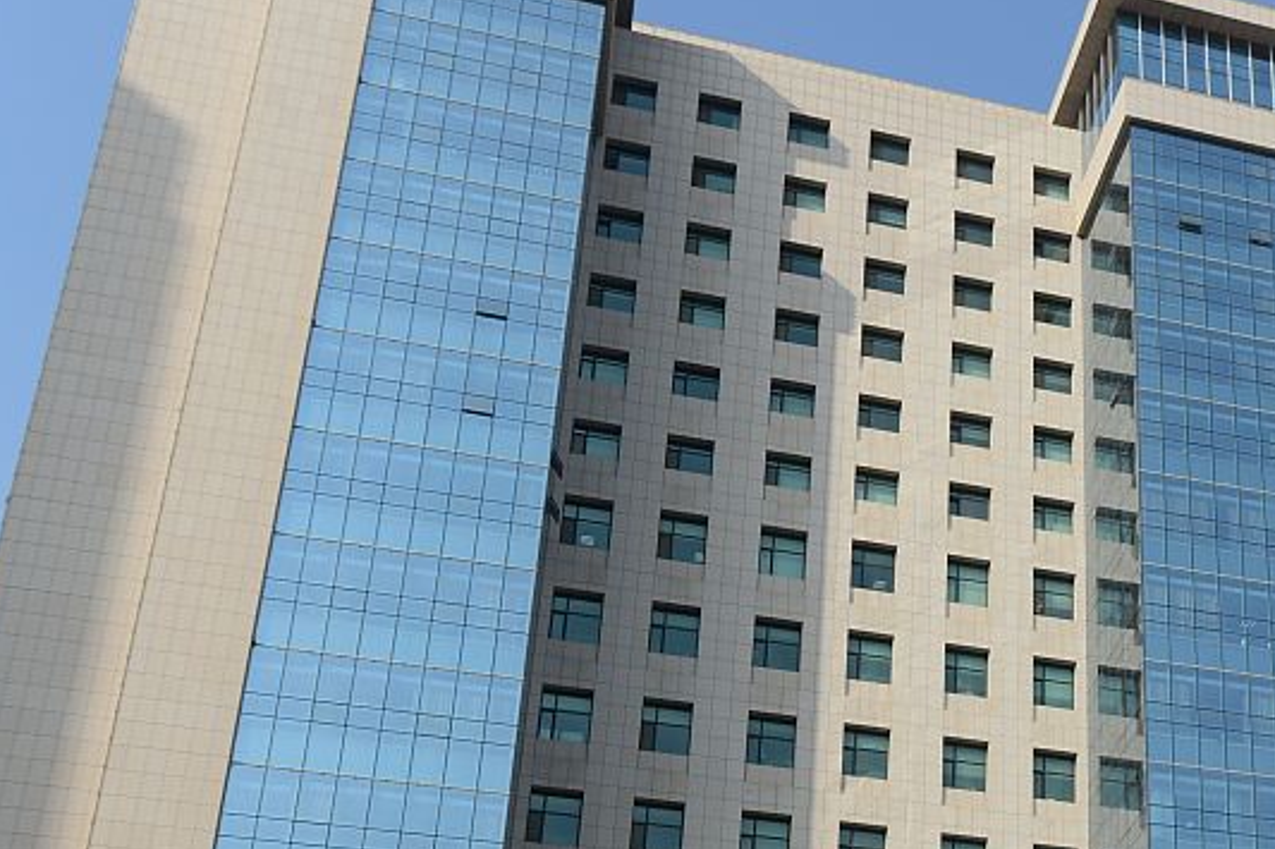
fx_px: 1912
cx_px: 1103
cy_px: 862
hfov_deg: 35.1
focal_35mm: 54
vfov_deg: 23.9
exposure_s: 1/500
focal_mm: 24
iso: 110
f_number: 5.6
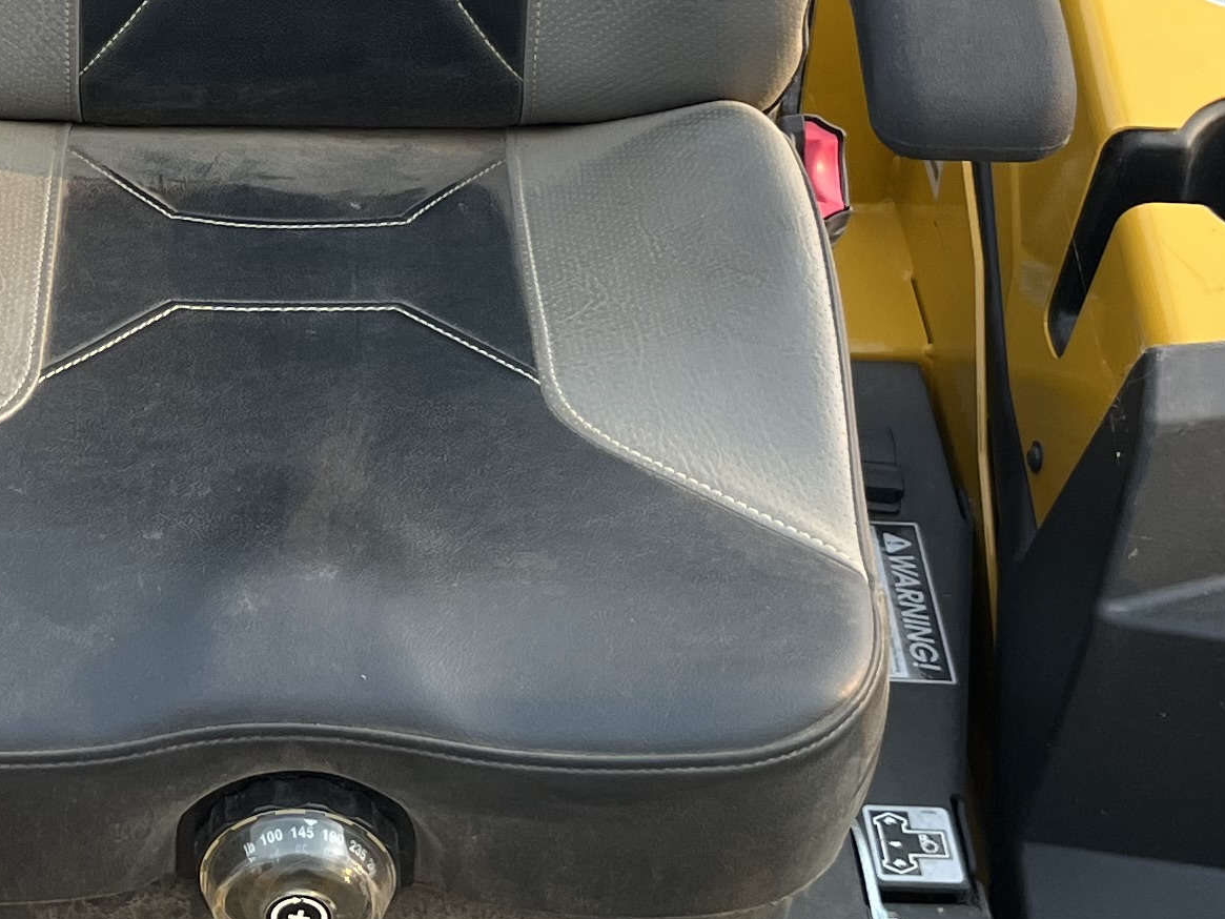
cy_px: 67
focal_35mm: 90
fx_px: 3185
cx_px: 43
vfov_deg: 16.2
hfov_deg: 21.1
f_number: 1.6
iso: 40
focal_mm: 5.1
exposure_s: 1/260
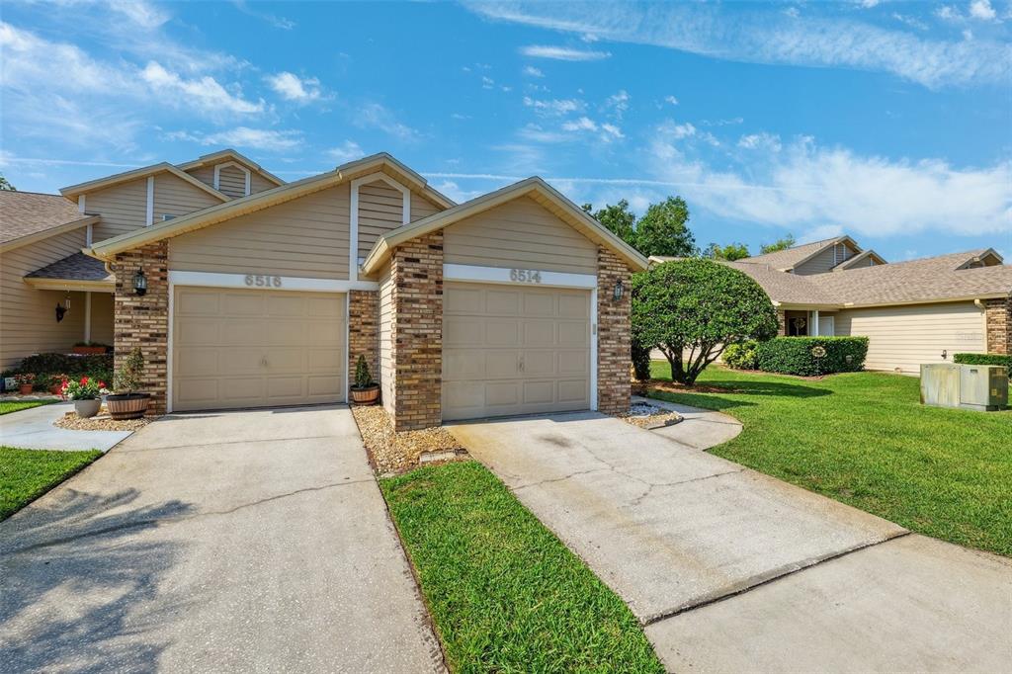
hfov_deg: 104.3
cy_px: 337
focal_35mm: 14
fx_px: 393
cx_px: 506
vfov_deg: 81.2
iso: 400
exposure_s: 1/800
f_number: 8
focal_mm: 14
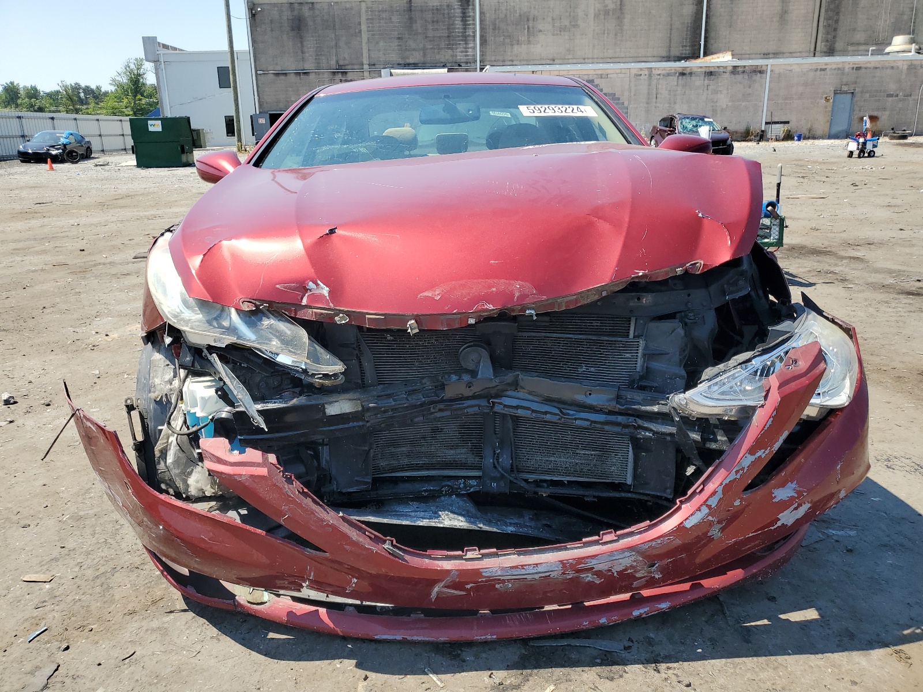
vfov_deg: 53.1
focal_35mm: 26
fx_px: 693
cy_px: 346
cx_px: 462
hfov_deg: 67.3
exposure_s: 1/2000
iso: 50
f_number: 1.5
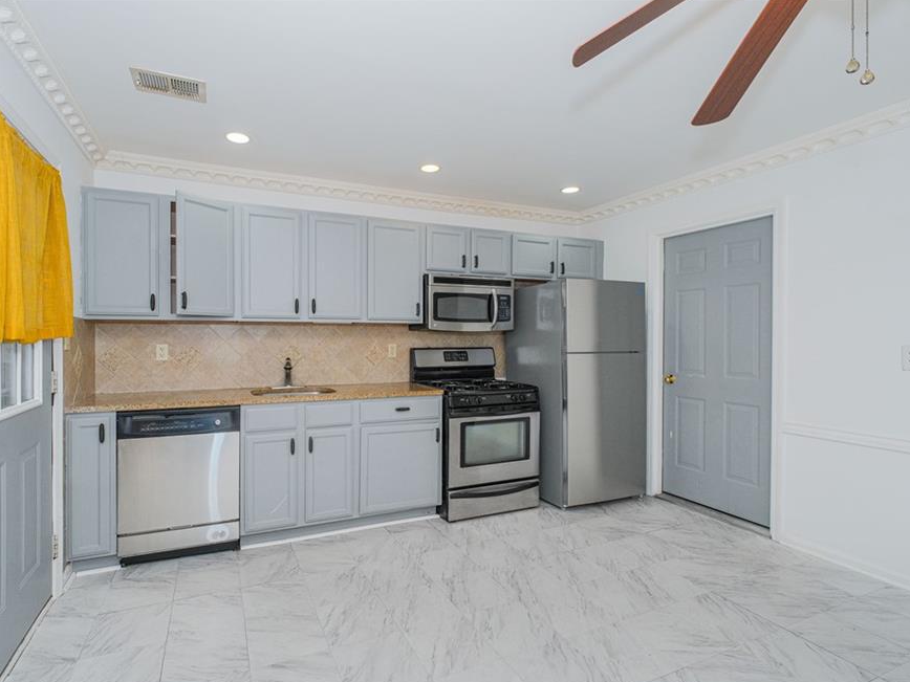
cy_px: 351
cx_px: 400
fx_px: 447
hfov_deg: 90.6
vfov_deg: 74.7
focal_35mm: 17
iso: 1000
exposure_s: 1/60
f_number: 8
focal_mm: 10
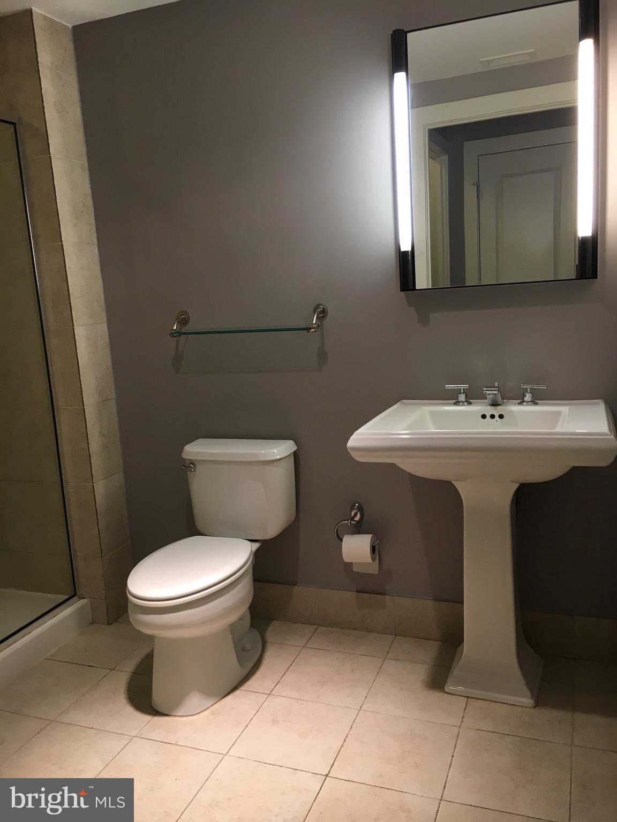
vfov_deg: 61.7
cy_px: 411
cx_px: 308
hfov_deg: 48.2
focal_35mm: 29
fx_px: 689
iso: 64
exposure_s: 1/30
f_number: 2.2
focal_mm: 4.15
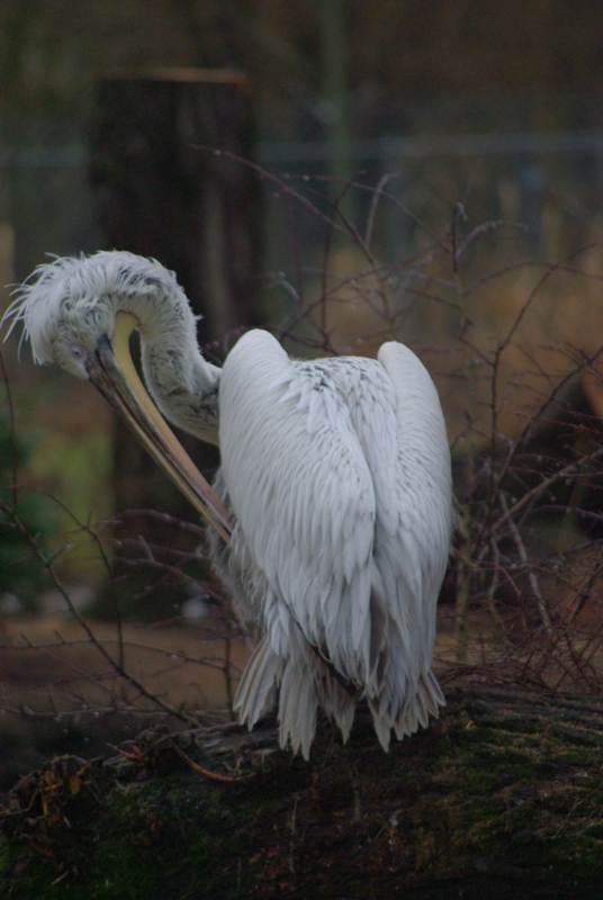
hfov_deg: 3.1
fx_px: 11266
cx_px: 302
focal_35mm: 450
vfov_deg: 4.6
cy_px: 450
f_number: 5.6
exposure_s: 1/500
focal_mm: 300
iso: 800
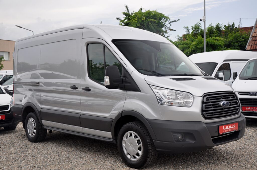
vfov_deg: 31.8
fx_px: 299
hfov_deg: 46.5
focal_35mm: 42
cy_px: 85
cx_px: 128
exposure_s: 1/250
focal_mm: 28
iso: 500
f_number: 8
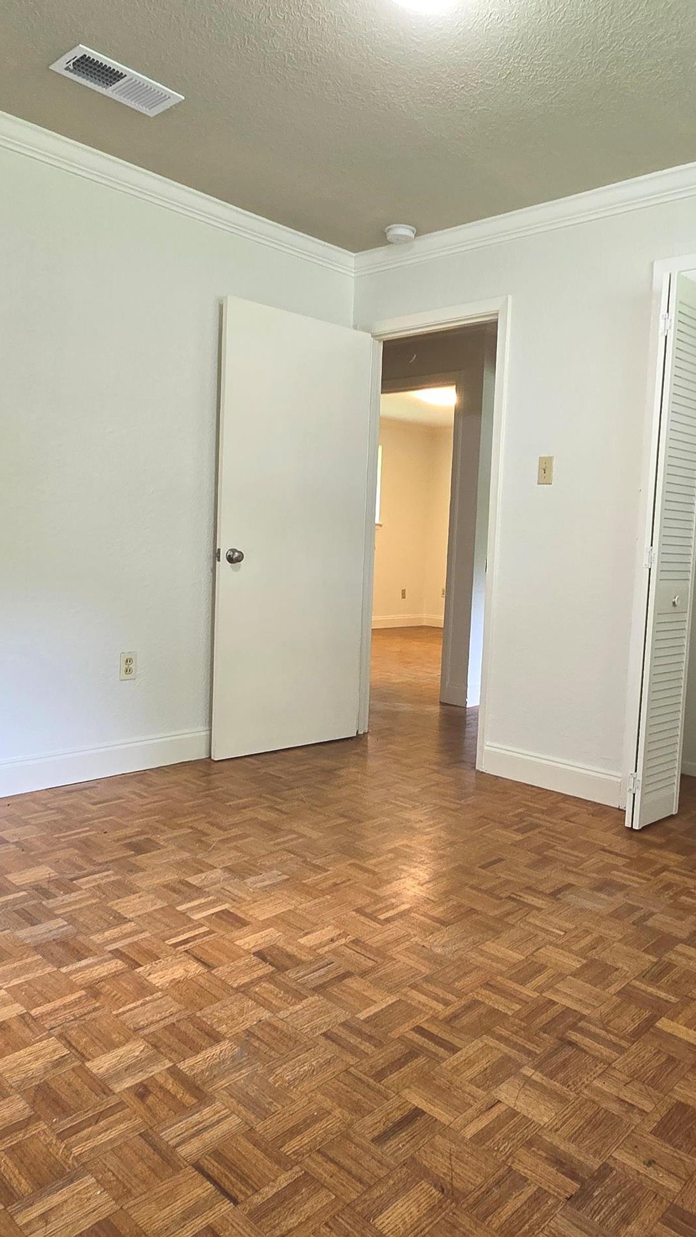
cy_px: 587
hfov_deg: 49.2
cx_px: 423
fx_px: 755
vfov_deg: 78.6
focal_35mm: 23
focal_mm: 2.2
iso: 160
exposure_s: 1/60
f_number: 2.2
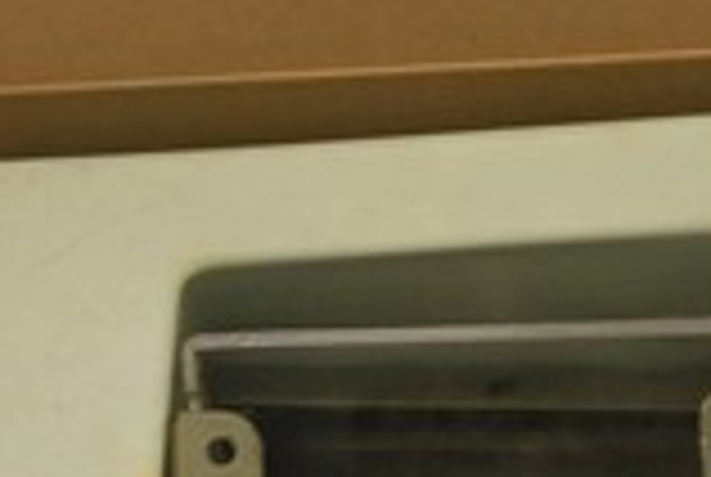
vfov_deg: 3.3
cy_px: 1130
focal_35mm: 420
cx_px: 1125
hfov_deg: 4.9
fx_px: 8311
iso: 2000
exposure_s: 1/125
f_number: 6.3
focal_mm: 65
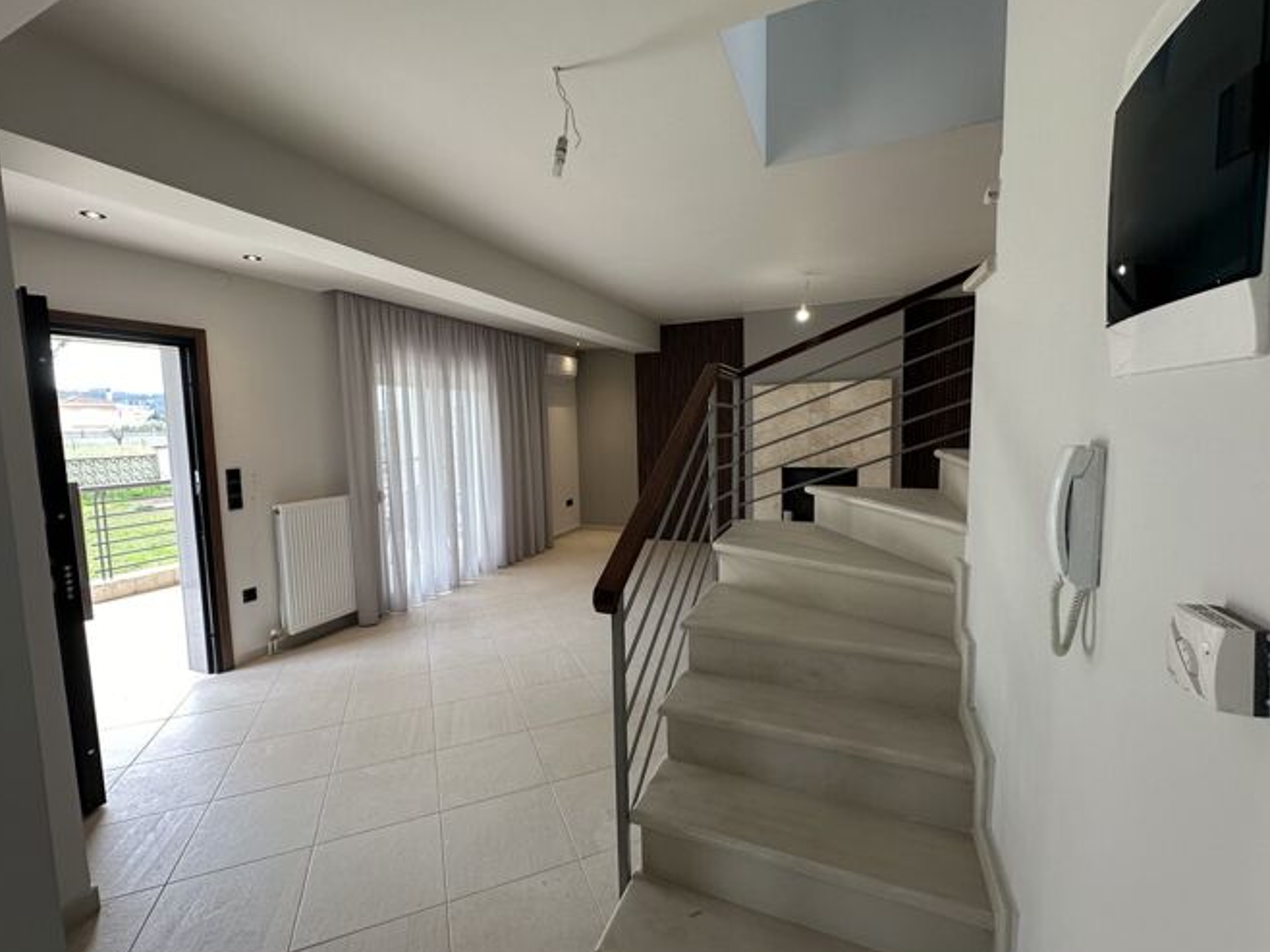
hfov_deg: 98.2
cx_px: 622
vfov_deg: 81.7
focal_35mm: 15
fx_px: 550
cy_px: 469
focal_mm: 2.22
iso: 64
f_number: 2.2
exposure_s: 1/99
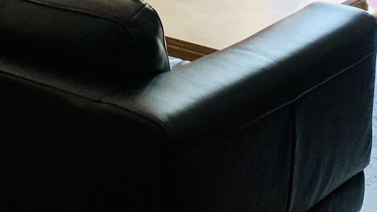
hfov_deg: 17.3
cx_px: -7
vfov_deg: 9.4
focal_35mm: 121
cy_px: -201
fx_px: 1210
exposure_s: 1/66
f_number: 1.8
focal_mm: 4.25
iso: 100
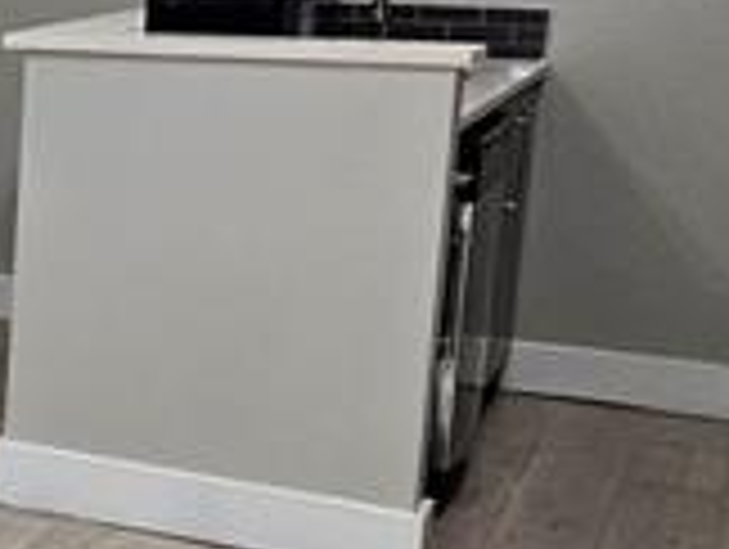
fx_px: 1729
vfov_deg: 18.0
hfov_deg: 15.6
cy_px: 189
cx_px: -918
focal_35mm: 82
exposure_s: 1/60
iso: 100
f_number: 2.2
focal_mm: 2.2
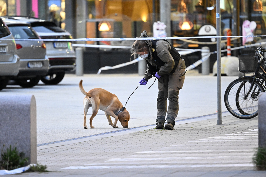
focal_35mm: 400
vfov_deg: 3.4
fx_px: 2954
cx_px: 133
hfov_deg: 5.2
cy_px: 88
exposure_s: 1/100
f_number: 5.6
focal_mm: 400
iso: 12800
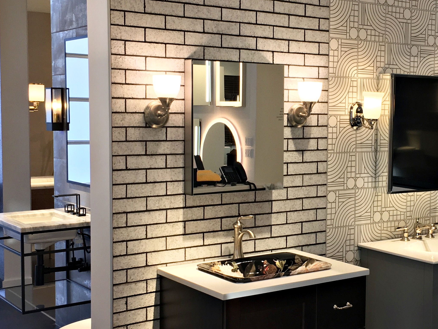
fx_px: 721
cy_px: 170
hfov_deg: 33.5
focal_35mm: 57
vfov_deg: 25.7
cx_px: 292
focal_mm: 4.15
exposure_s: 1/60
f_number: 2.2
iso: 32
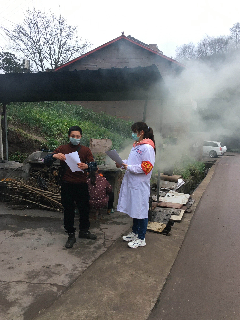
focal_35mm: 31
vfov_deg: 58.3
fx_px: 287
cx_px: 120
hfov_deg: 45.4
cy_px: 164
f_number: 2.2
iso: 80
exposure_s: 1/33
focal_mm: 4.15
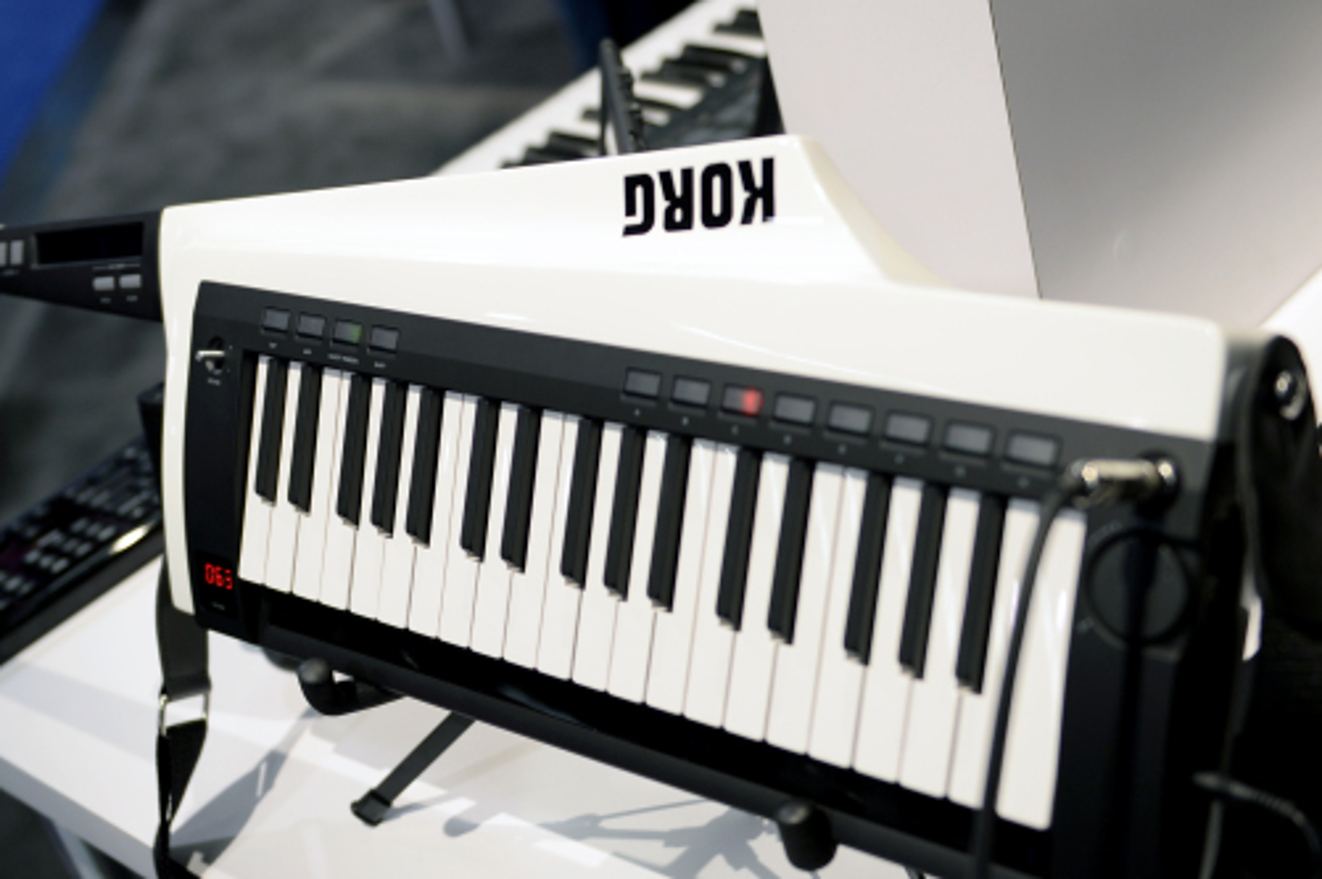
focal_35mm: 57
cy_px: 528
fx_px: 2091
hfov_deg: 35.0
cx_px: 587
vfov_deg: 23.7
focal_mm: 38
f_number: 2.8
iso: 400
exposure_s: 1/320
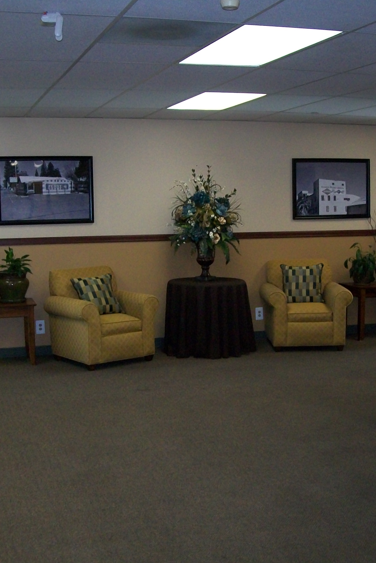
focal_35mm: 48
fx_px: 752
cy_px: 284
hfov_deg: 28.1
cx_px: 203
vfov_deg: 41.1
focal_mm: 6.1
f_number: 2.7
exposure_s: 1/60
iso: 160
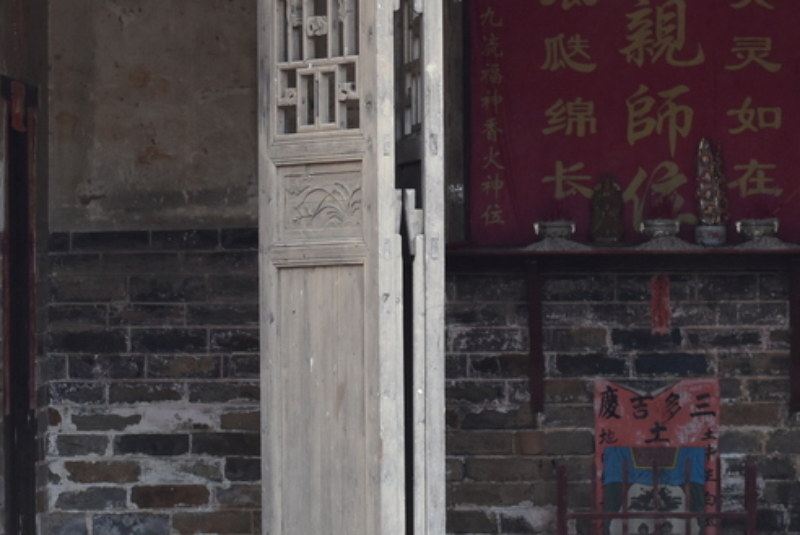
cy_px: 71
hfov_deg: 8.0
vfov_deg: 5.4
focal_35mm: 256
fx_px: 5694
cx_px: 761
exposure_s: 1/250
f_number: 5.6
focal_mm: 70
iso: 400
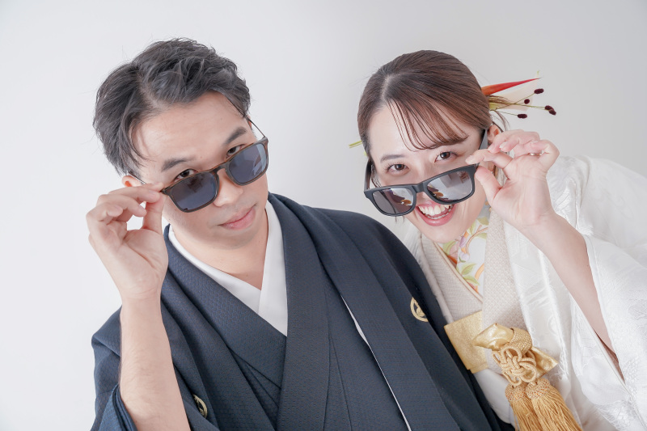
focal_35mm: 55
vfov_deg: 24.6
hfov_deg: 36.2
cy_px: 216
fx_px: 990
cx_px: 324
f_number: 5.6
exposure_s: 1/125
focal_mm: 55.1
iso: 320
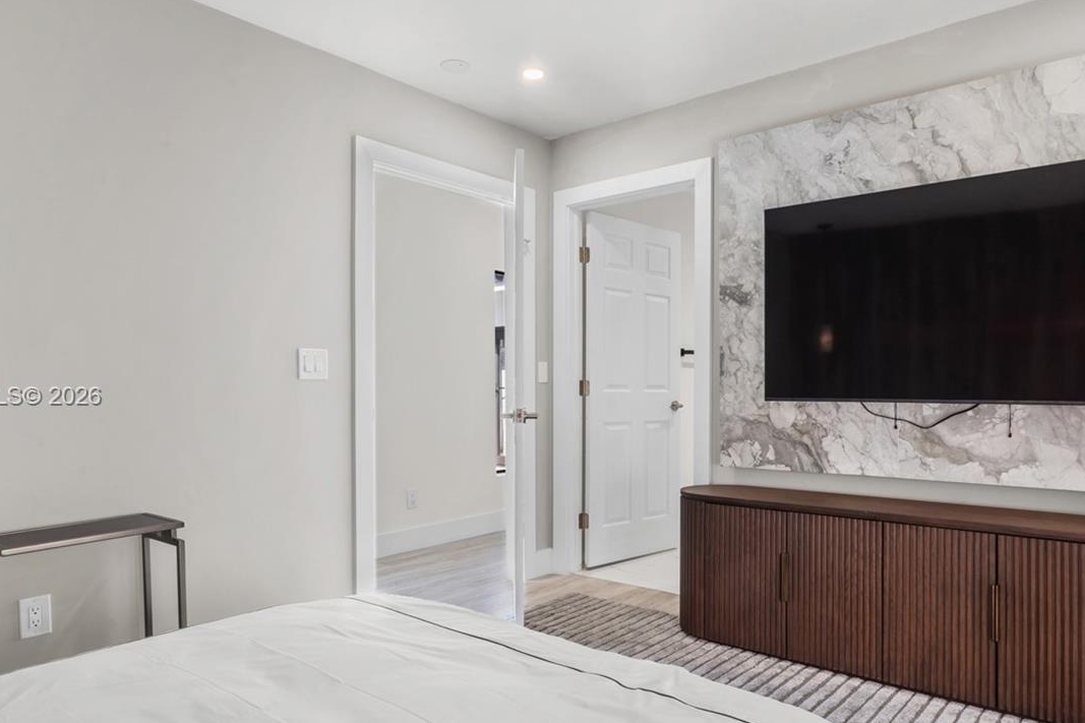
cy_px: 398
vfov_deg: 53.0
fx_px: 723
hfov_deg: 73.5
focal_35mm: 24
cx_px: 598
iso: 250
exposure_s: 1/1.67
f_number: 16
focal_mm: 16
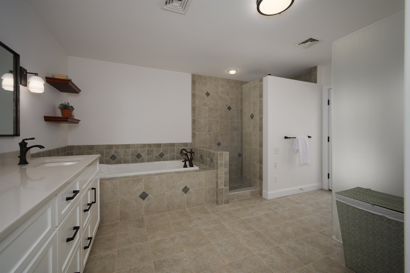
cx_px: 205
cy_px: 136
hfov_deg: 100.4
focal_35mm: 15
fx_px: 171
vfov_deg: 77.3
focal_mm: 15
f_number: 7.1
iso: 400
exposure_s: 1/10
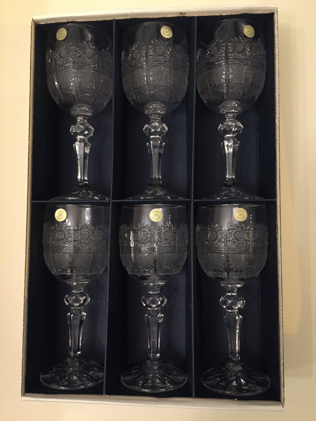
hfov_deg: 48.2
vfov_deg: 61.7
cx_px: 158
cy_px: 210
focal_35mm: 29
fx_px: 353
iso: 320
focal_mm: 4.15
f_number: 2.2
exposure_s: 1/15
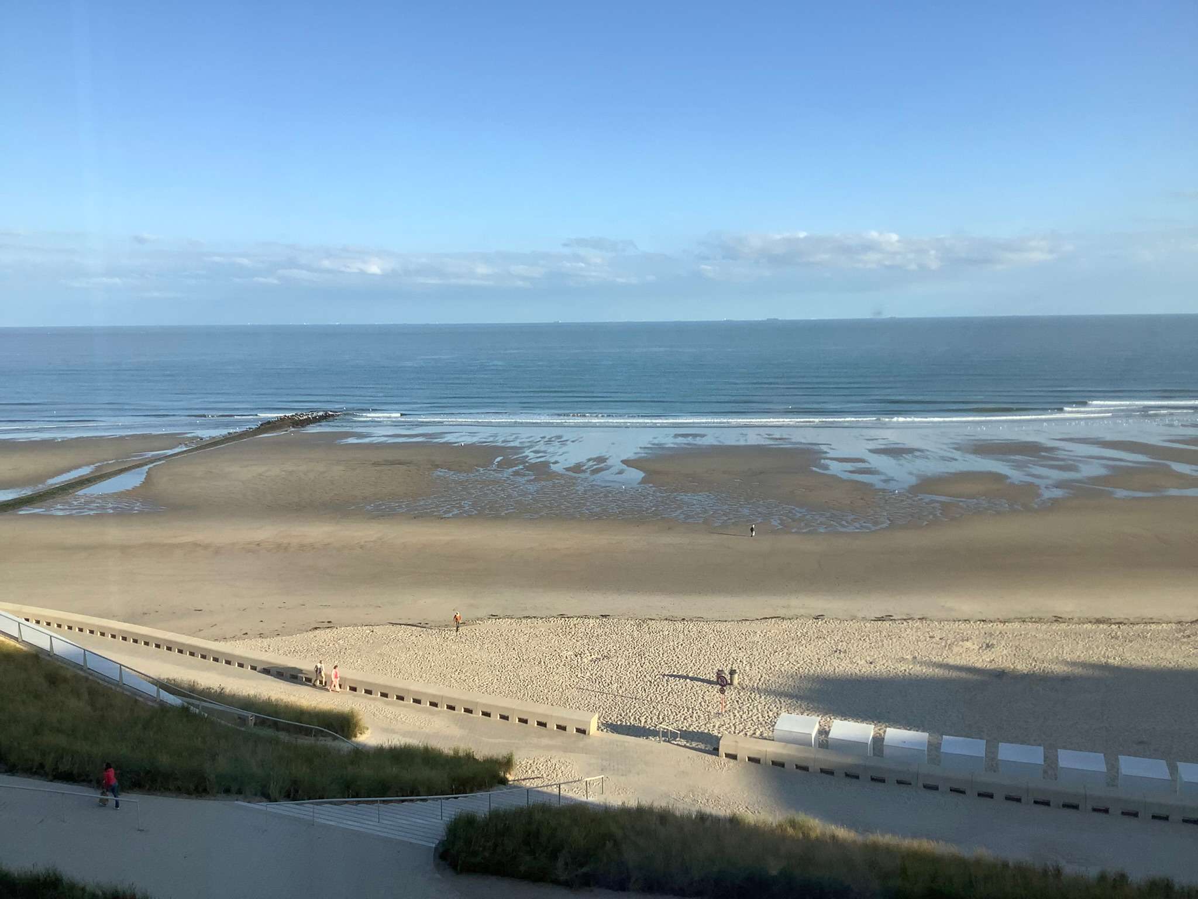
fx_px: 1073
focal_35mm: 31
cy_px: 450
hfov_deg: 58.4
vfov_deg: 45.4
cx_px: 599
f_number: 2.4
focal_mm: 3.3
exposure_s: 1/916
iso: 25
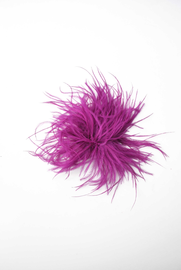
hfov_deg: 40.1
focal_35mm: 33
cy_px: 135
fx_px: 248
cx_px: 90
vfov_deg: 57.2
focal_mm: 22
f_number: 4
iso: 140
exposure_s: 1/500
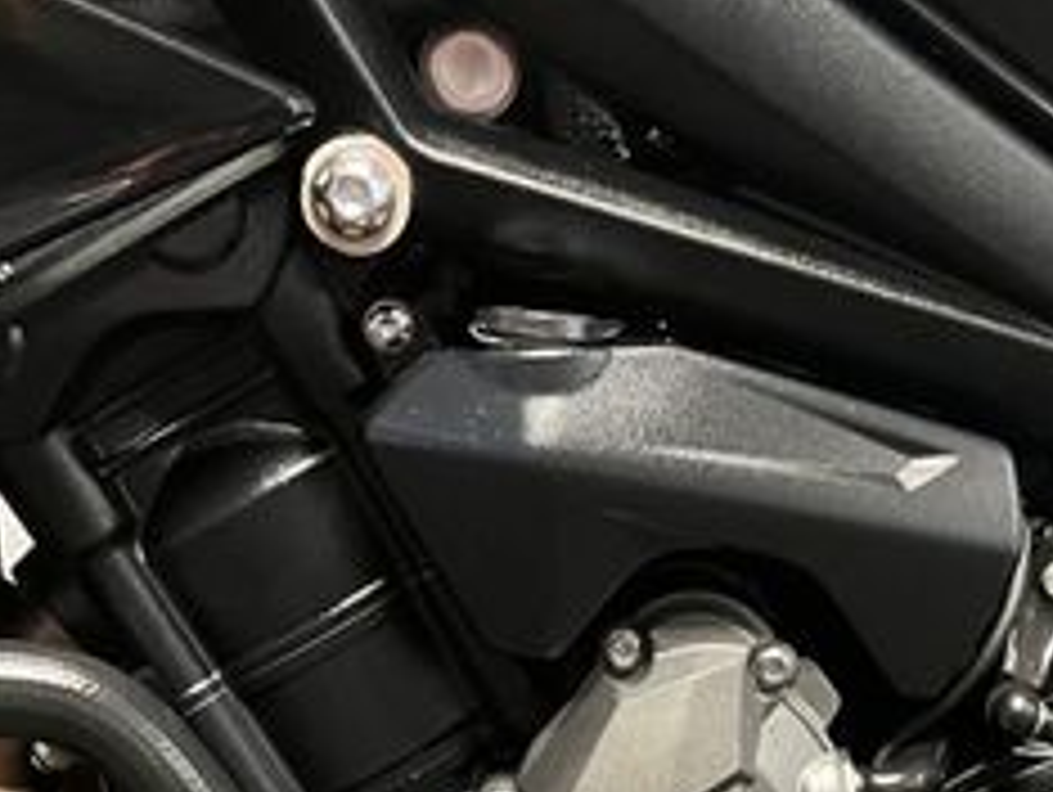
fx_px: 2162
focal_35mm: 71
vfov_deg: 19.0
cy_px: 1062
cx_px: 711
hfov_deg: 27.2
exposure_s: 1/33
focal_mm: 5.1
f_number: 1.6
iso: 500
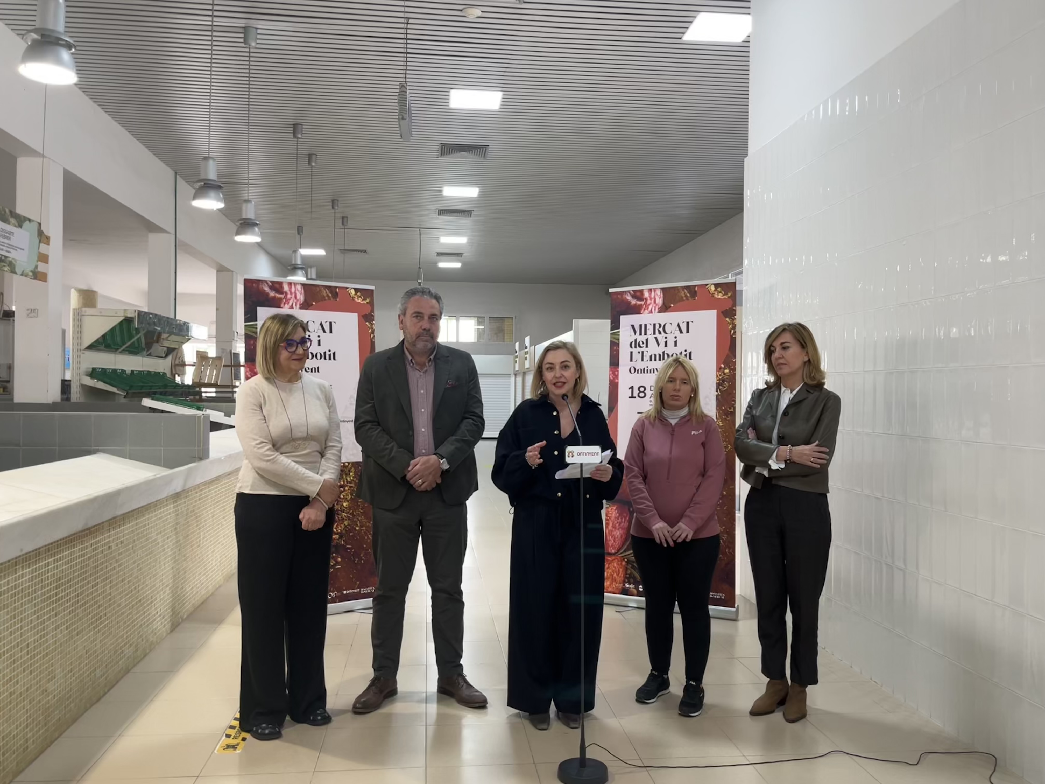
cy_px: 392
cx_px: 522
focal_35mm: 26
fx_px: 785
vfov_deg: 53.1
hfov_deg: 67.3
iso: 160
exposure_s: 1/50
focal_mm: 5.1
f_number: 1.6
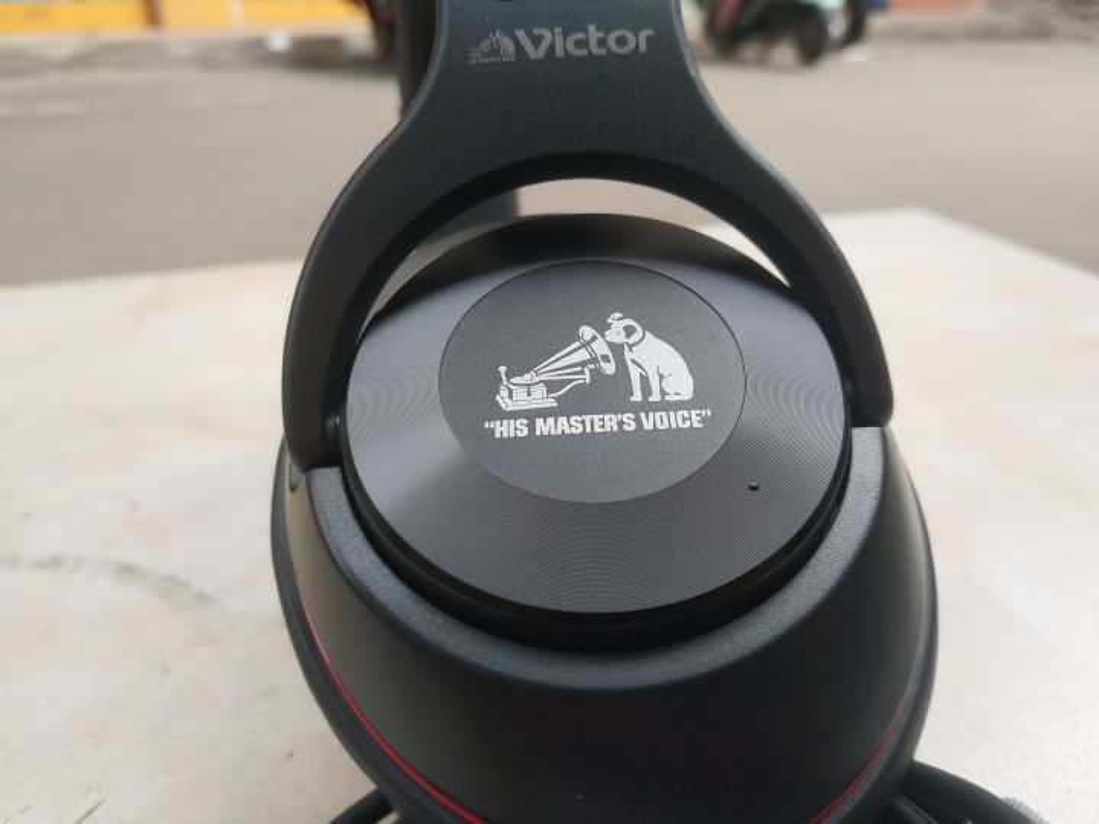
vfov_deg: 44.2
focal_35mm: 32
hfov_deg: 56.8
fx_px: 1016
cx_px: 550
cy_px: 412
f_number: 2
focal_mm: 4.5
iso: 100
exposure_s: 1/154
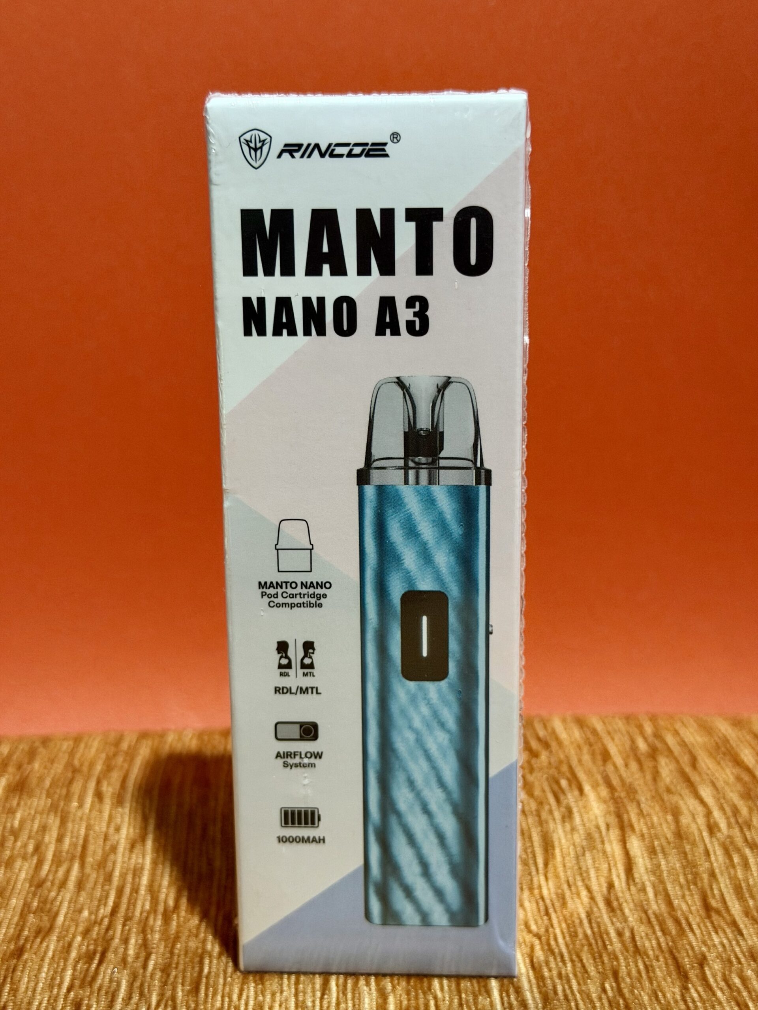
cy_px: 505
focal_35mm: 48
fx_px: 1401
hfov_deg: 30.3
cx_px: 379
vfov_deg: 39.7
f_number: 1.78
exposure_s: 1/40
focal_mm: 6.76
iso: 400
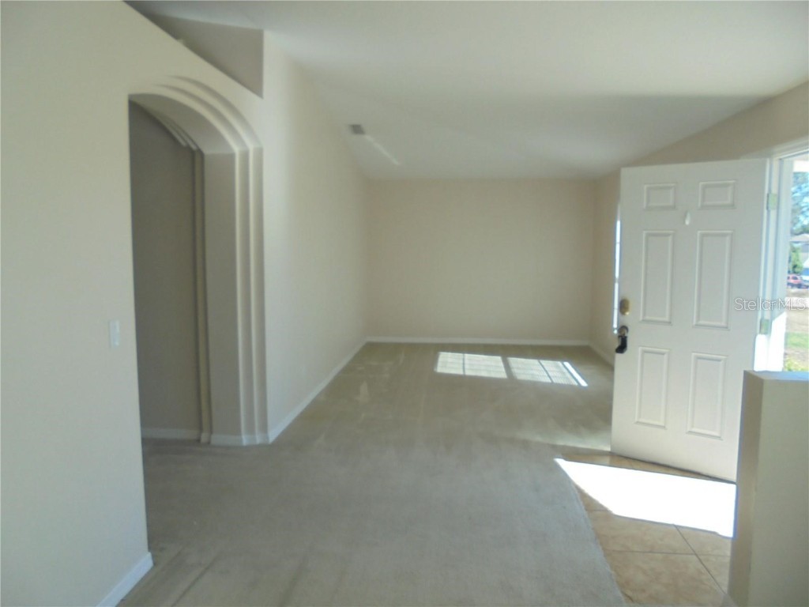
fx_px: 608
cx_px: 404
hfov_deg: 67.3
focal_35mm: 26
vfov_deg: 53.1
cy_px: 304
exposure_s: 1/160
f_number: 3.5
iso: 100
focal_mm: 4.6
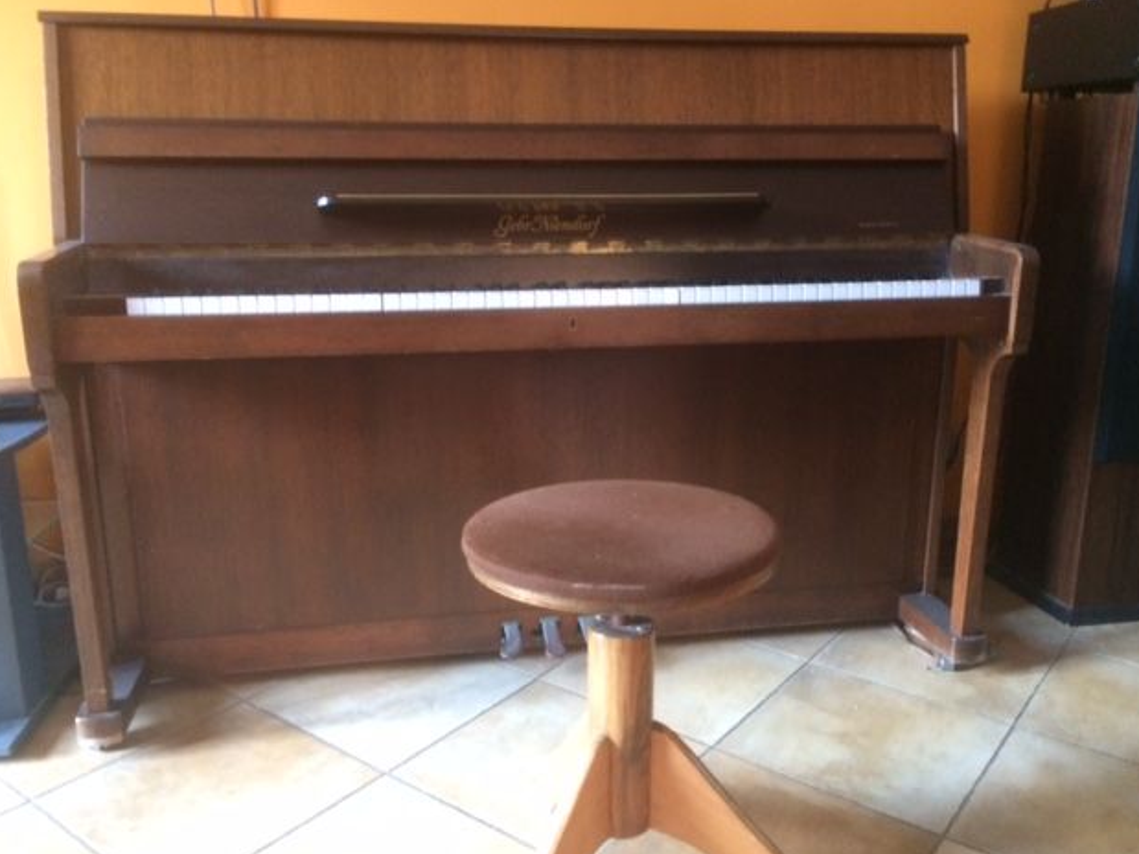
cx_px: 578
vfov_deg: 46.8
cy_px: 420
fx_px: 987
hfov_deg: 60.0
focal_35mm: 30
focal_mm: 4.15
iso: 320
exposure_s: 1/25
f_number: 2.2
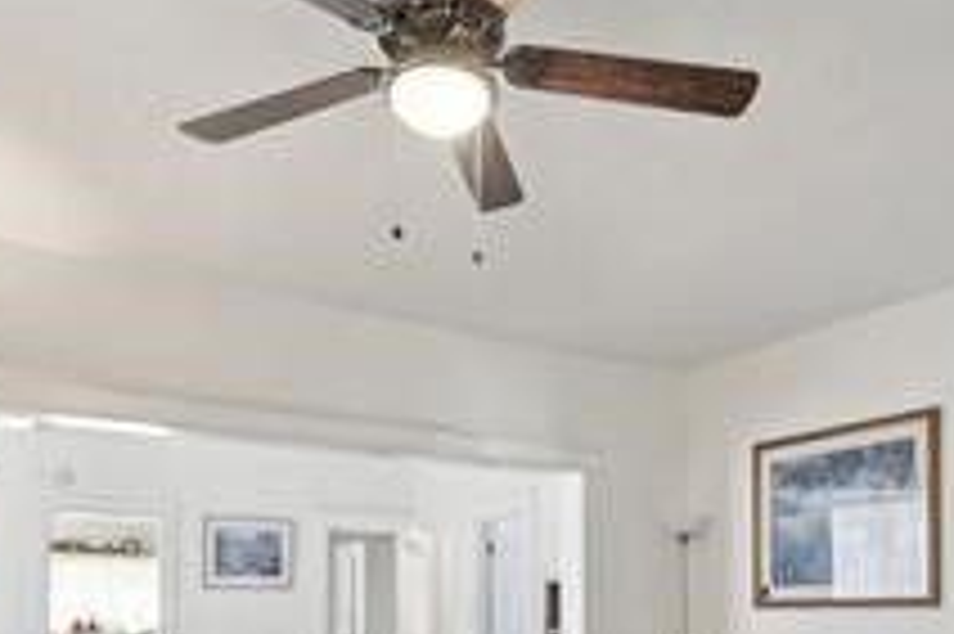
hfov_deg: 55.3
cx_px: 585
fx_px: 900
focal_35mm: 34
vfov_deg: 35.5
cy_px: 621
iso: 400
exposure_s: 1/6
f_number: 6.3
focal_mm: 16
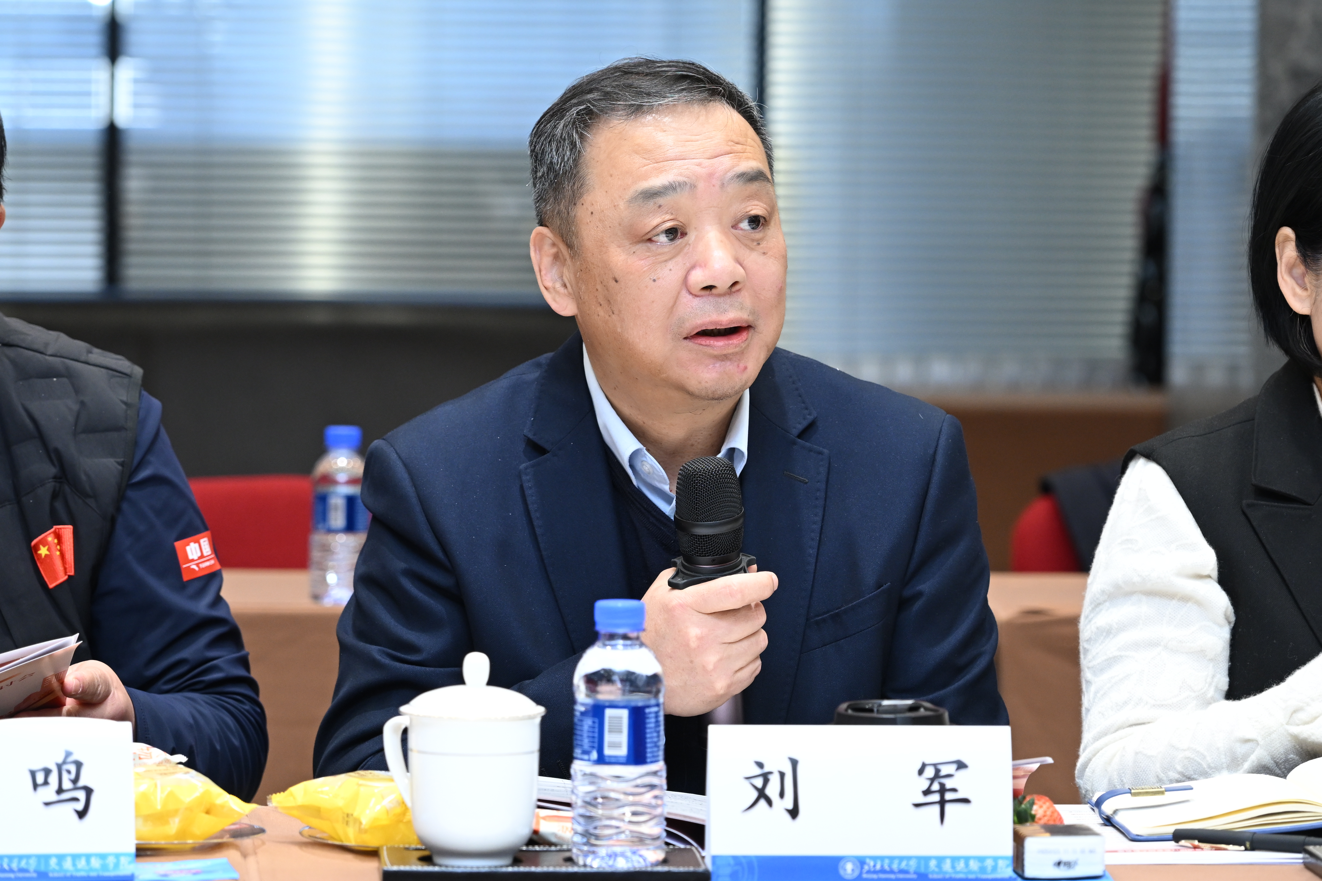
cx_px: 661
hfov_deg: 12.5
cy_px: 440
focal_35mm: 165
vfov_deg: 8.3
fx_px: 6059
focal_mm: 110
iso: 1000
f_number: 4
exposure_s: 1/160
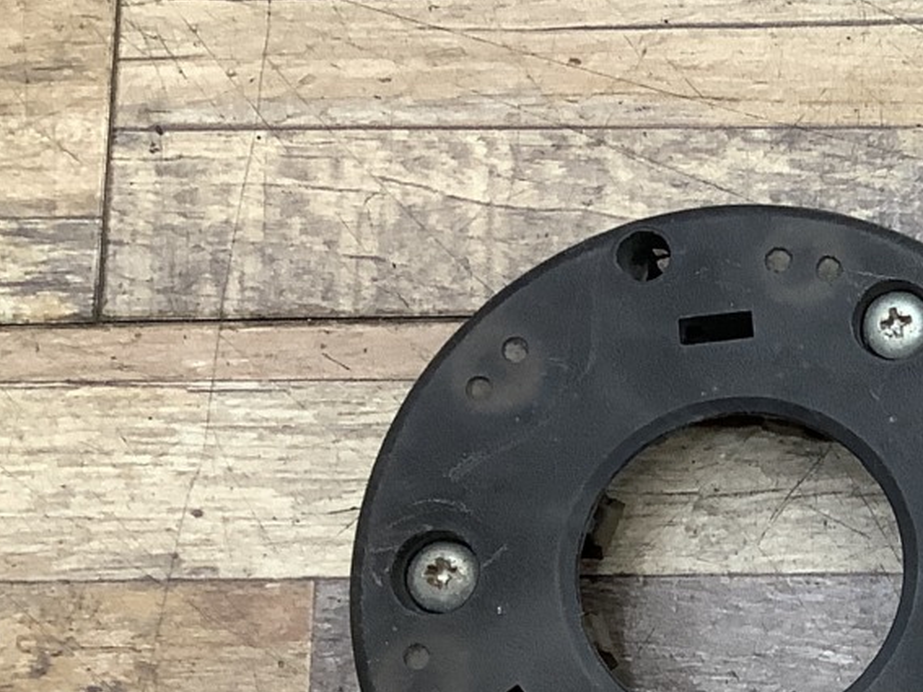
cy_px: 506
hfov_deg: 19.5
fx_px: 2399
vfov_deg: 16.3
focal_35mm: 90
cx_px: 1299
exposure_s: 1/50
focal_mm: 3.3
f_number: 2.4
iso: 125
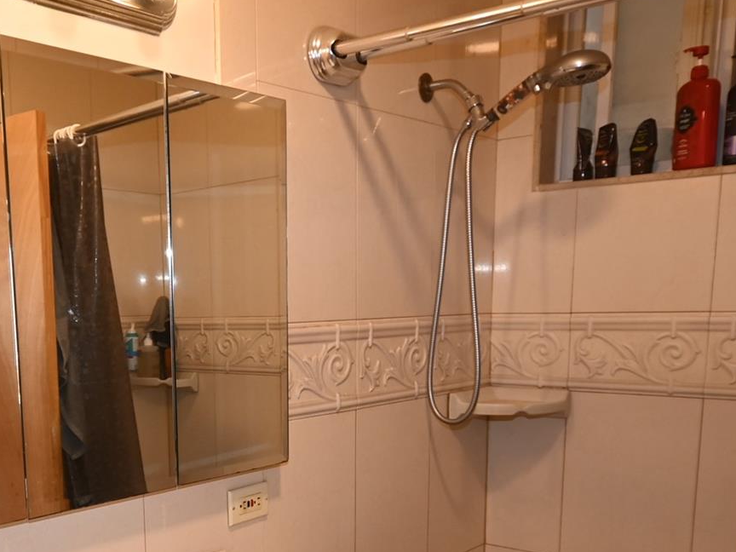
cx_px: 213
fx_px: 872
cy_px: 449
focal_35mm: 41
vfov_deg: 34.0
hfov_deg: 44.7
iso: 320
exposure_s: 1/60
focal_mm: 12
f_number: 4.5
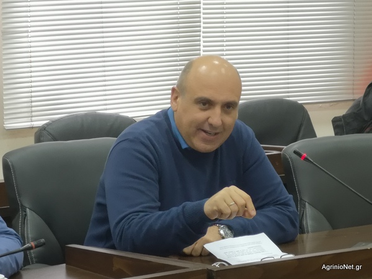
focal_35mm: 154
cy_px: 140
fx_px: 1655
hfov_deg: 12.8
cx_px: 186
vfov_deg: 9.6
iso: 200
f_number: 2.4
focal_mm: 7.48
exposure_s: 1/33.3
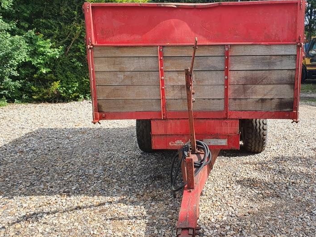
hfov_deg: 48.5
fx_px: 347
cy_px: 125
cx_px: 200
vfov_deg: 37.7
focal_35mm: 38
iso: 50
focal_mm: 4.32
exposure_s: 1/846
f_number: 2.4
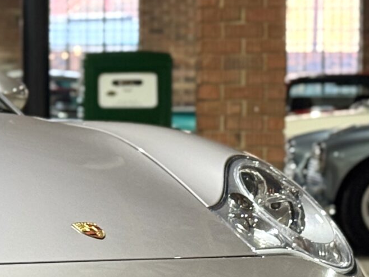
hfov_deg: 10.3
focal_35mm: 187
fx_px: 1994
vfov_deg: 7.9
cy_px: 126
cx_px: -167
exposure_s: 1/33
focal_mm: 6.76
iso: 200
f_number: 1.78
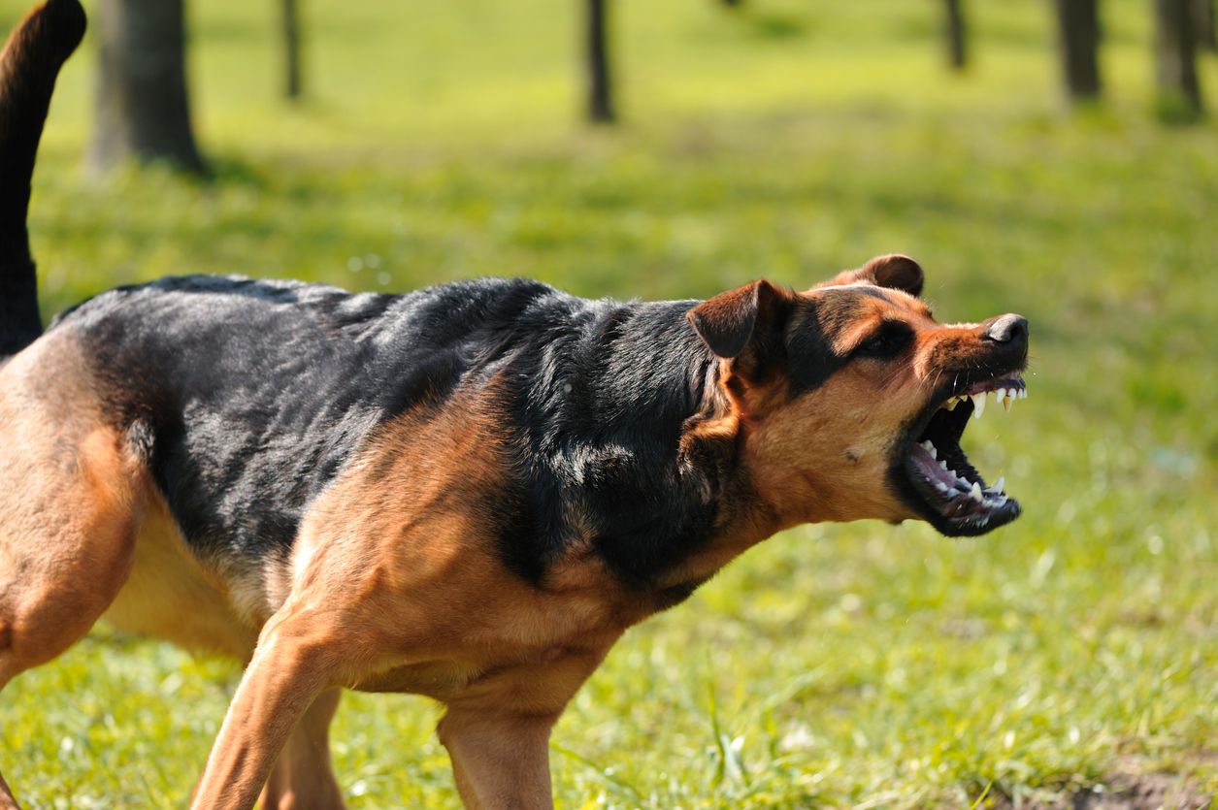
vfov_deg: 13.0
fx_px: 3550
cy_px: 405
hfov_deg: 19.5
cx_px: 609
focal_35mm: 105
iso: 200
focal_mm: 105
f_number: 4
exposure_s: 1/800
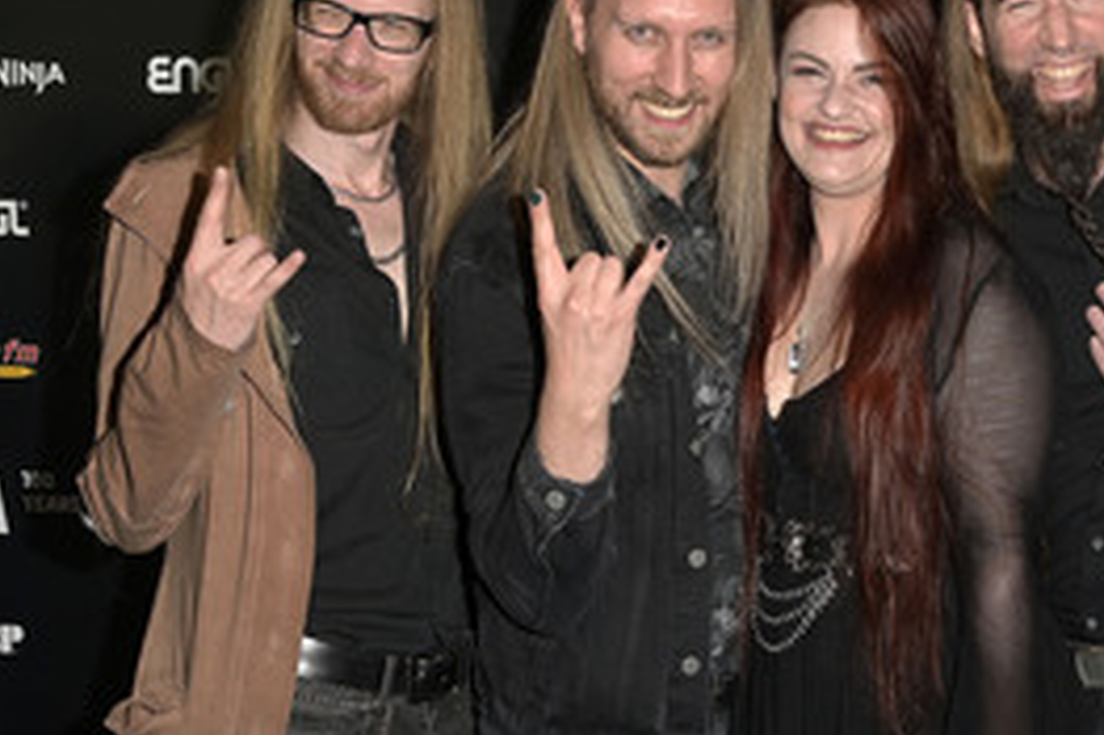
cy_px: 336
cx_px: 863
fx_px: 1839
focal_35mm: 60
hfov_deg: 32.6
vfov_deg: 22.6
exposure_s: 1/125
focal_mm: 35
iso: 640
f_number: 6.3
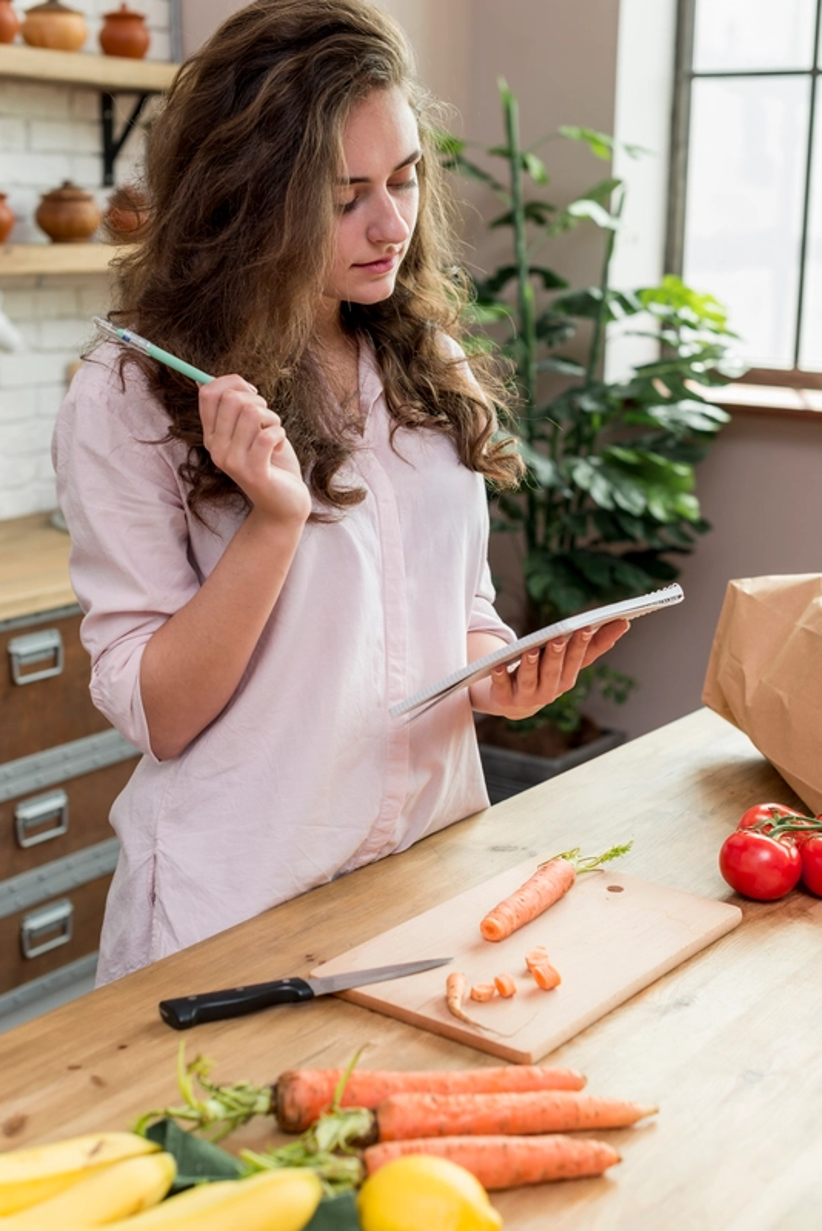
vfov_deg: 39.6
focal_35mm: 50
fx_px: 1711
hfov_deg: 27.0
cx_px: 411
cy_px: 616
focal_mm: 50
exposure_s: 1/160
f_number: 4
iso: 200
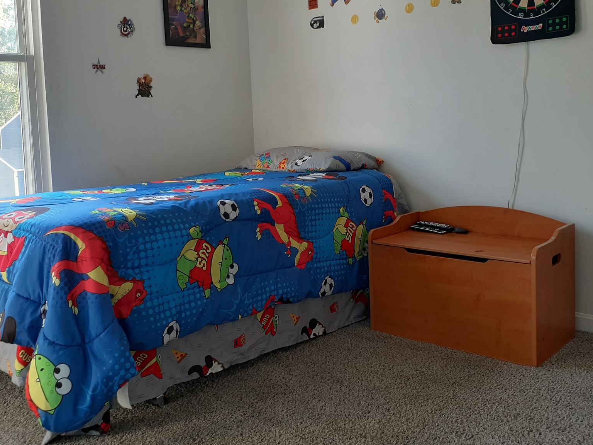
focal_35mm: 36
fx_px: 617
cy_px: 165
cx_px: 294
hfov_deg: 51.4
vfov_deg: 39.4
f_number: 1.9
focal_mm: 3.6
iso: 64
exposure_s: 1/60
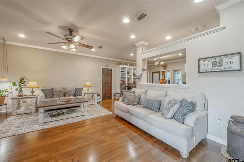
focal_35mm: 14
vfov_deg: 81.1
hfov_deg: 104.3
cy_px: 81
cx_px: 122
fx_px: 95
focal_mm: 14
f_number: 8
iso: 800
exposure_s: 1/8
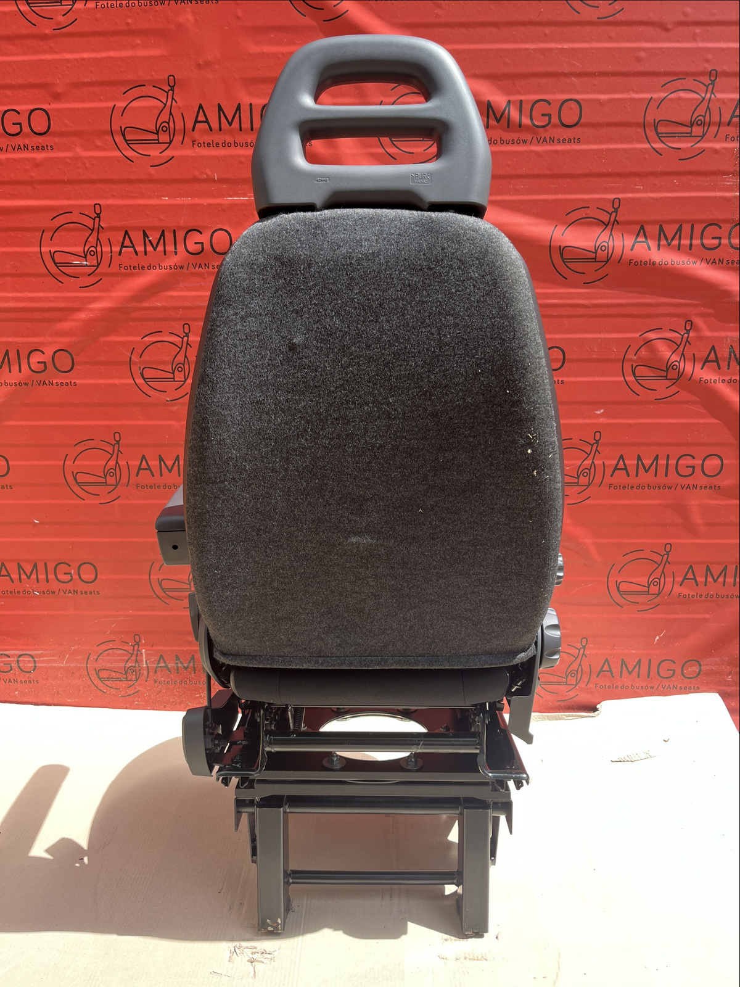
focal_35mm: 26
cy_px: 494
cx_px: 370
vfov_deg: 67.3
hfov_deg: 53.1
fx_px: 741
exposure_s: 1/493
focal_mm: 5.1
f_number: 1.6
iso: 50
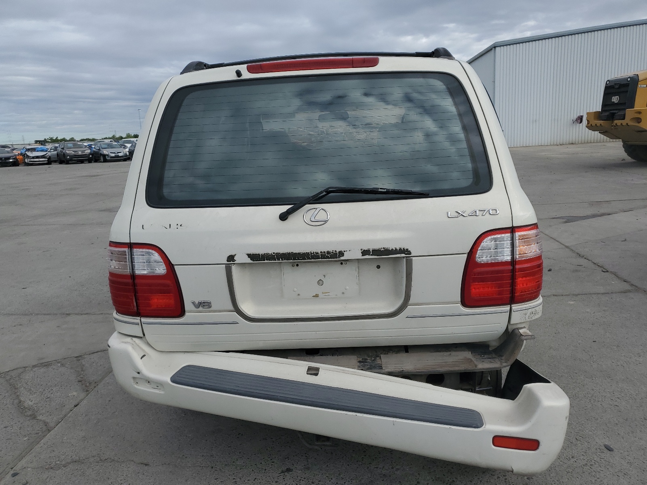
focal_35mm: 26
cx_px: 324
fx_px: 486
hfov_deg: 67.3
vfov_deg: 53.1
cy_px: 242
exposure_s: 1/3333
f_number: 1.5
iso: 50
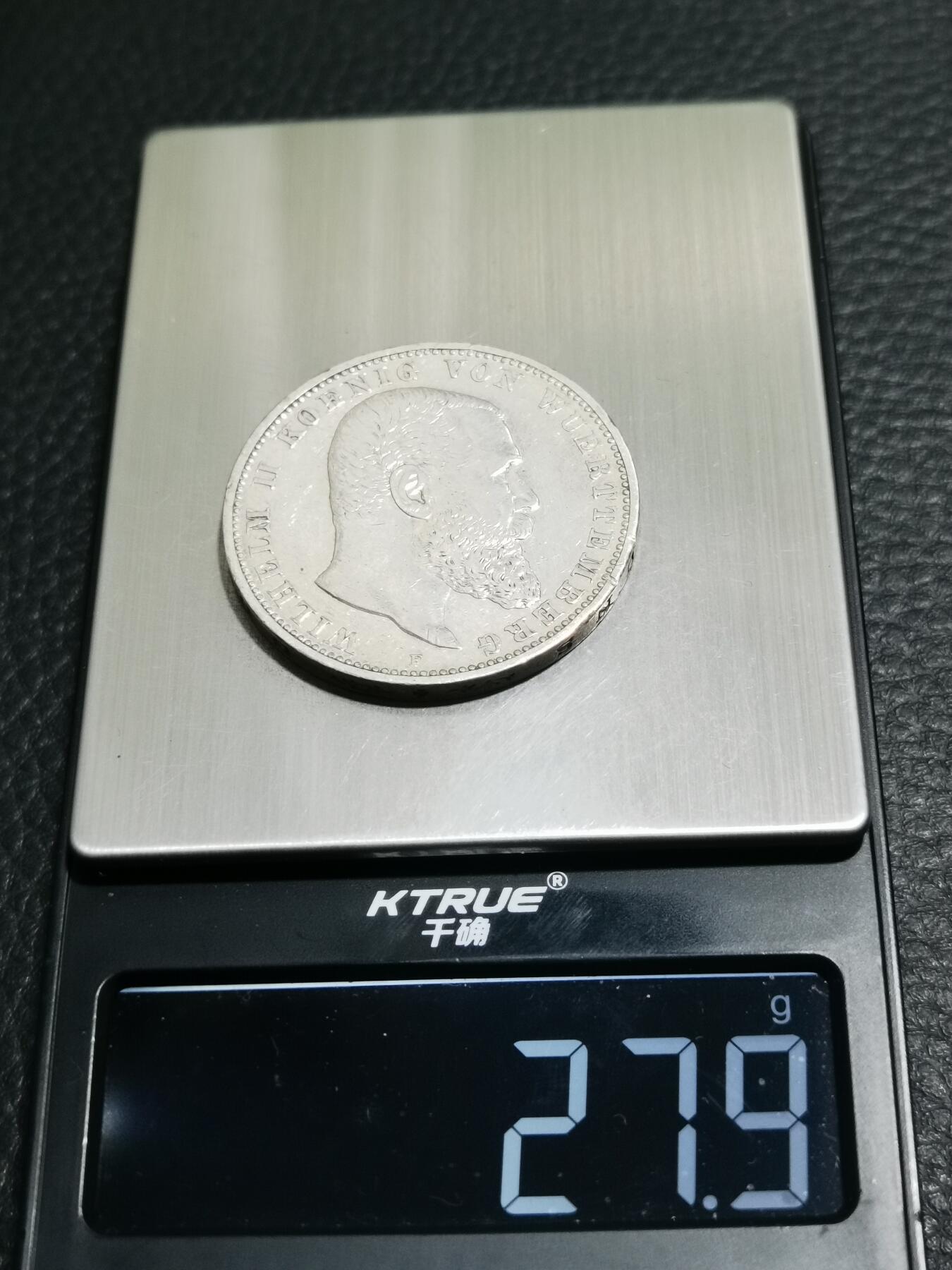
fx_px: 2017
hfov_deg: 26.6
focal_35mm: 55
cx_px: 476
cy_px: 635
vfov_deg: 34.9
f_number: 1.9
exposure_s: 1/100
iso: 160
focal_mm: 6.67
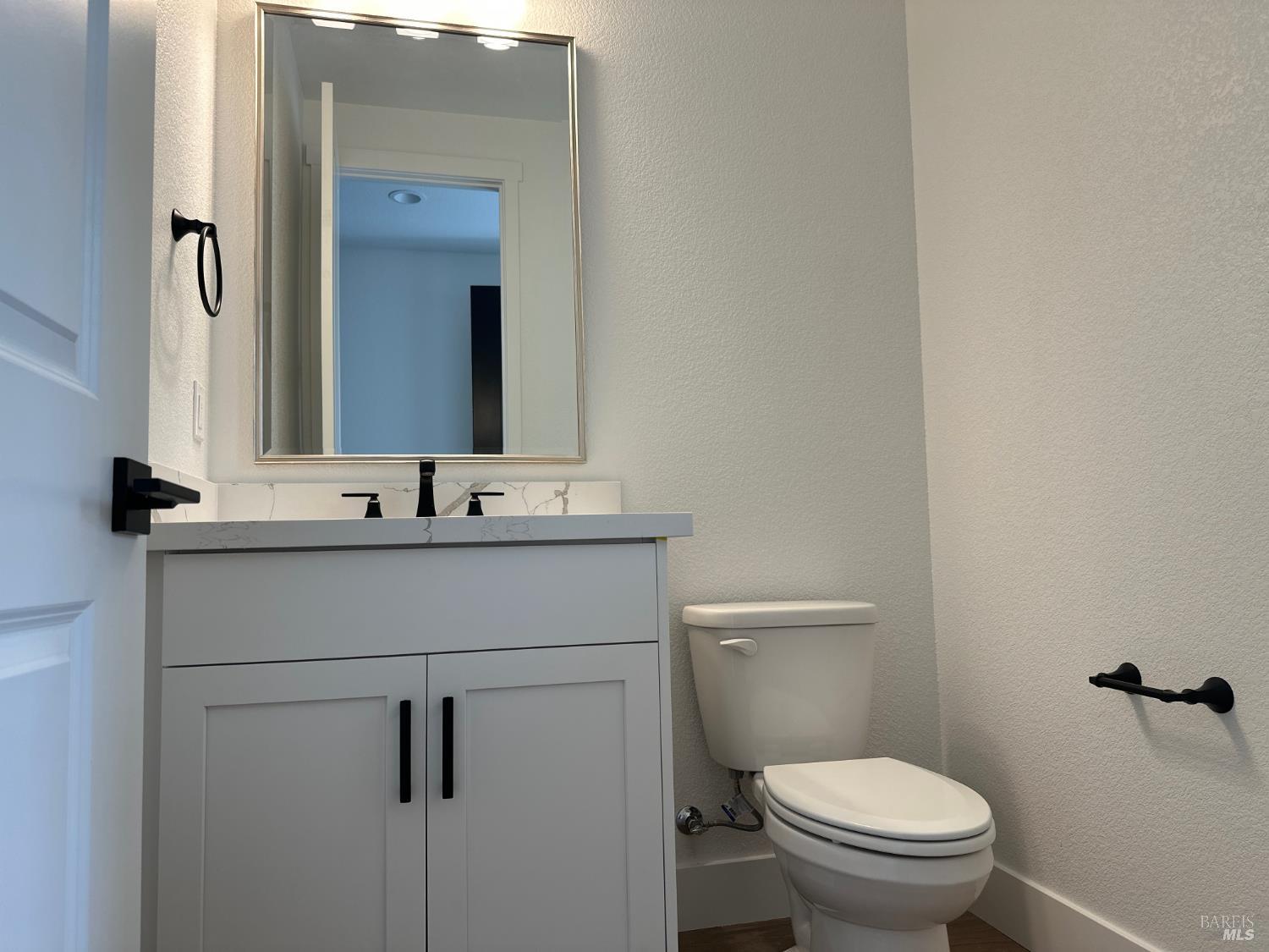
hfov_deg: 71.6
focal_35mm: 24
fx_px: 880
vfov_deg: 56.8
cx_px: 634
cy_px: 476
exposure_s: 1/120
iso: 80
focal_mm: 6.86
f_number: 1.78
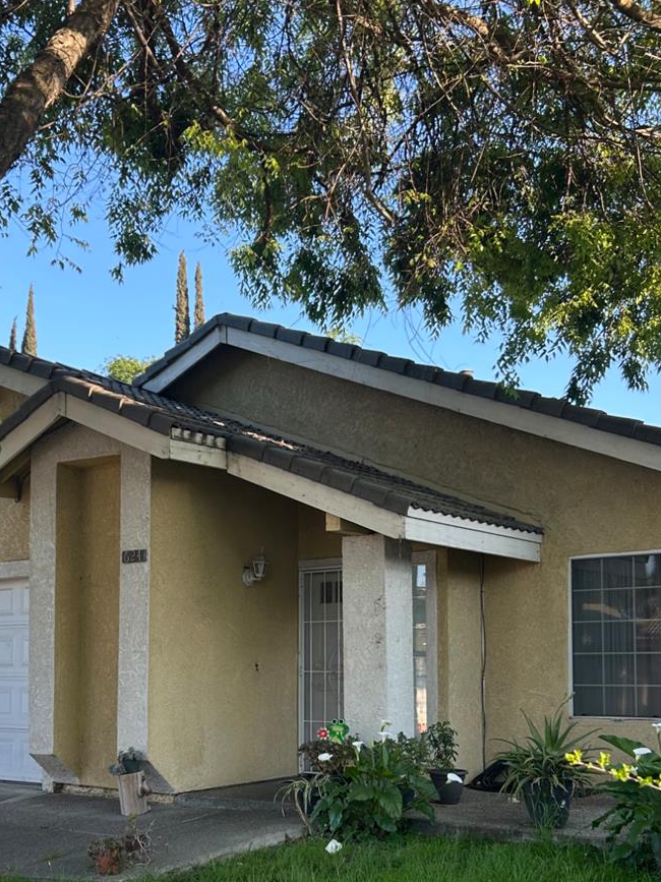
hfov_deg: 32.0
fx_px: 1146
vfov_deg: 41.4
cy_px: 611
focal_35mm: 45
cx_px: 252
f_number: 1.5
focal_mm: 5.7
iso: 50
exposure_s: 1/448
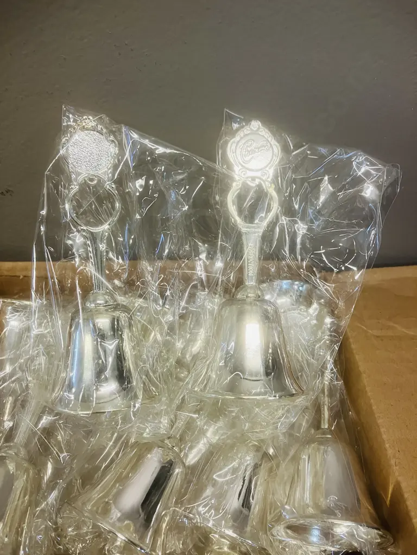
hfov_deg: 49.7
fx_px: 450
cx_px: 208
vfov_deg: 63.4
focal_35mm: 28
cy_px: 278
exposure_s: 1/50
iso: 64
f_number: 1.8
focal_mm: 3.99
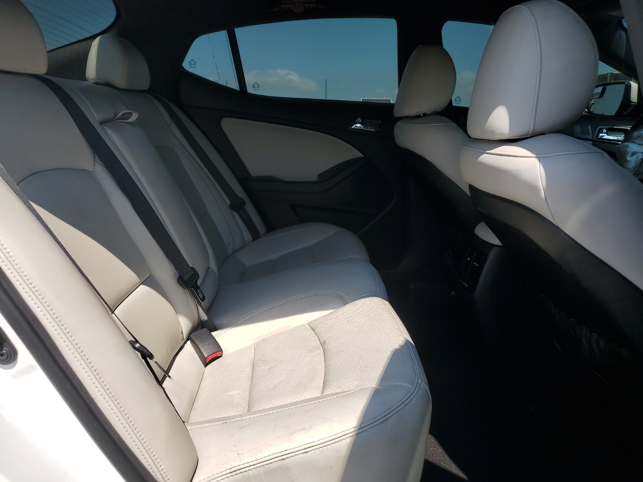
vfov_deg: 53.1
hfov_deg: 67.3
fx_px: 483
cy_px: 241
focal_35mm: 26
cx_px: 322
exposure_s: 1/3333
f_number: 1.5
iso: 50
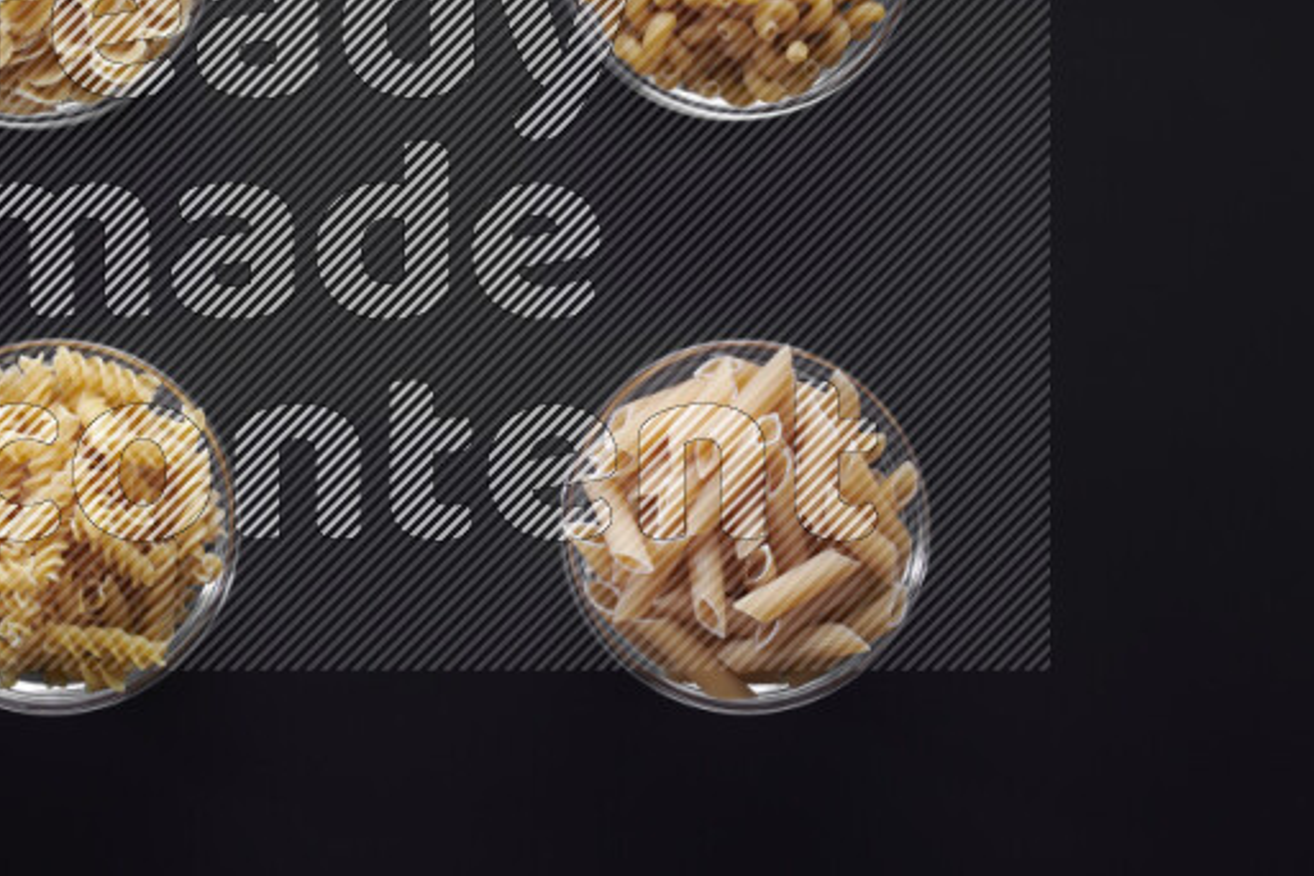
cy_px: 231
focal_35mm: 78
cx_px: 410
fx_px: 2847
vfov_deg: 17.4
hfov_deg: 25.8
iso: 100
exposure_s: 1/100
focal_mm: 50
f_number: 8
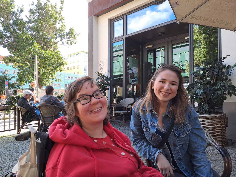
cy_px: 88
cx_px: 118
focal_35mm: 25
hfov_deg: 69.4
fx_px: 170
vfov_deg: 54.9
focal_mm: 4.65
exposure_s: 1/101
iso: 32
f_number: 1.8
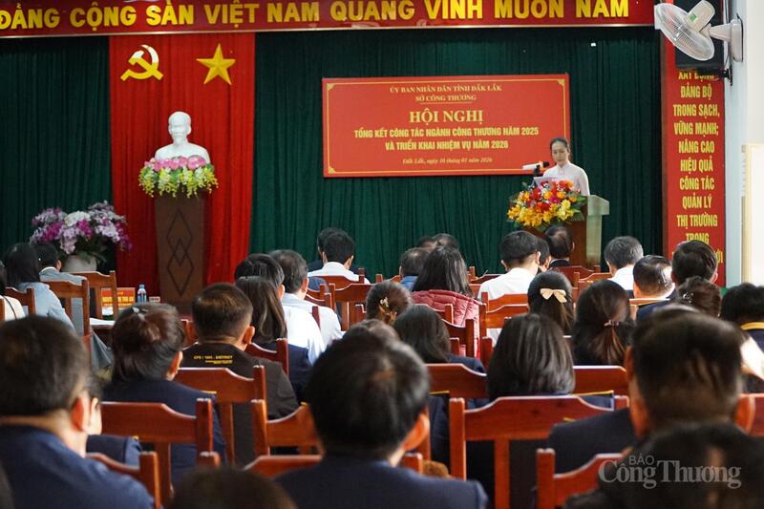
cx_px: 382
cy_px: 254
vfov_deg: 16.1
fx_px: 1803
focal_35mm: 85
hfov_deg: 23.9
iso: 6400
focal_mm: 57
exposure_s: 1/500
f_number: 4
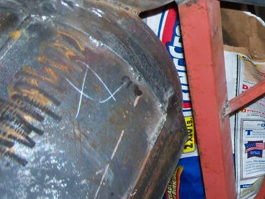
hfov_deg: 23.1
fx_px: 612
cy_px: 42
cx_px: 287
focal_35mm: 80
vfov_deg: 18.3
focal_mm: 6.3
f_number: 3
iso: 100
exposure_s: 1/30
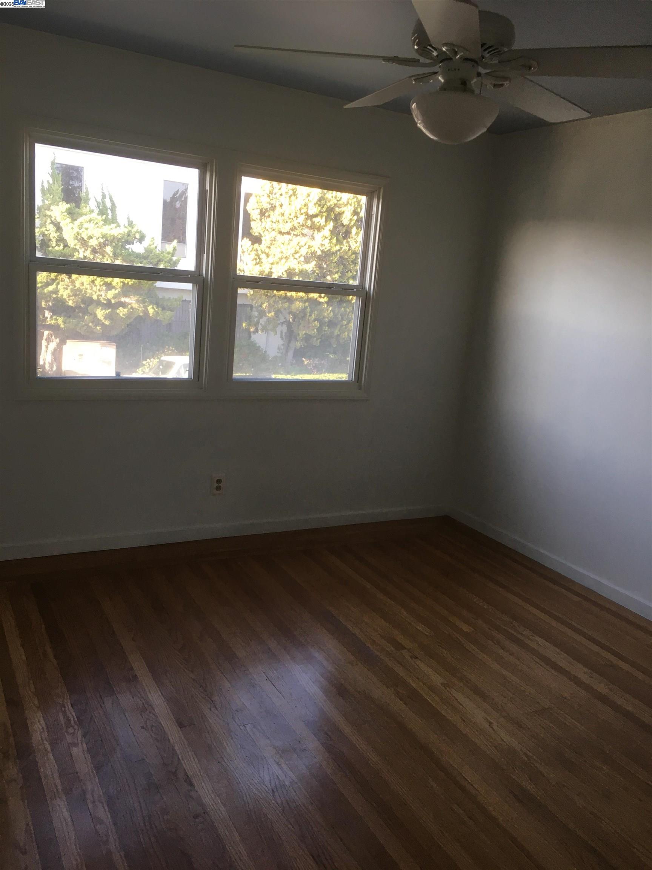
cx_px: 326
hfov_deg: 48.2
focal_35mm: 29
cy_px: 435
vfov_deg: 61.7
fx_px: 728
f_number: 2.2
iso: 32
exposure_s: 1/40
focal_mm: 4.15
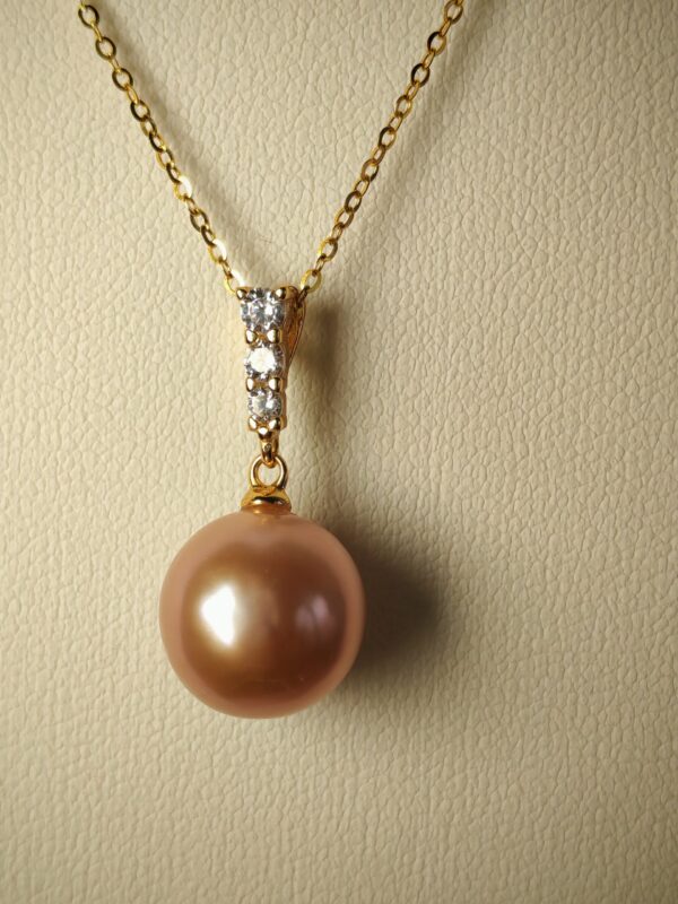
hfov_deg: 21.6
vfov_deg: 28.6
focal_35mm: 68
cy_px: 452
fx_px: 1776
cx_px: 339
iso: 50
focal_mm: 5.52
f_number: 1.95
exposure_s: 1/180
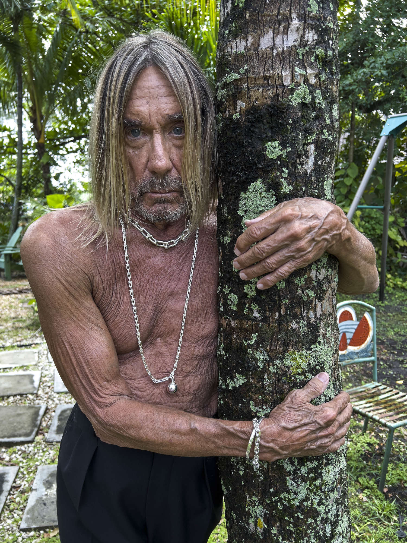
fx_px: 408
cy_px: 272
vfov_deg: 67.3
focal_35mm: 26
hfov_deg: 53.1
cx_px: 204
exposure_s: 1/192
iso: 40
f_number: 1.5
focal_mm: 5.7
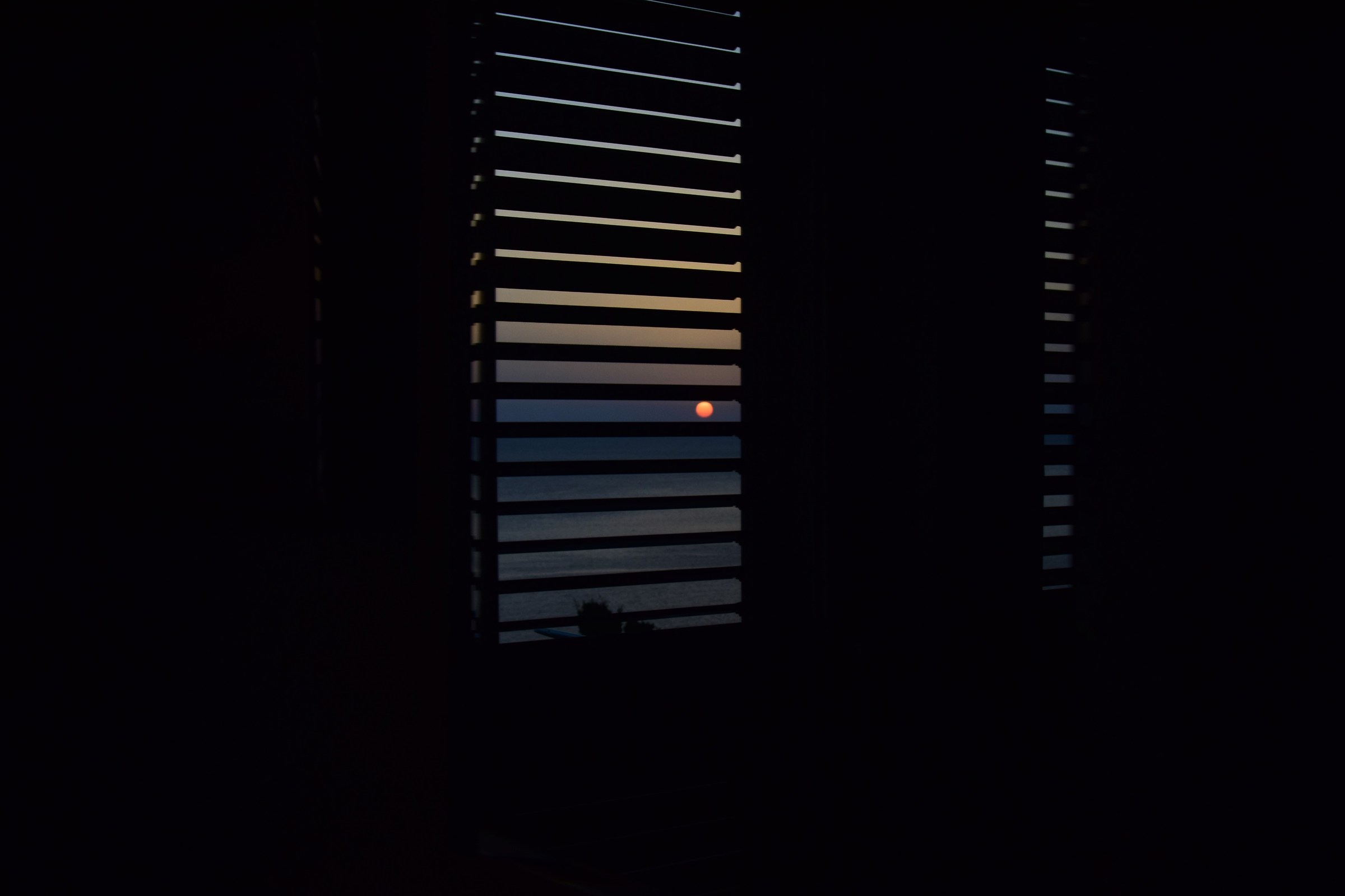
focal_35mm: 45
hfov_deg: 43.6
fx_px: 1681
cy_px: 448
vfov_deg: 29.9
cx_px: 672
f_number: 5
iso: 200
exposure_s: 1/200
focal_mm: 30
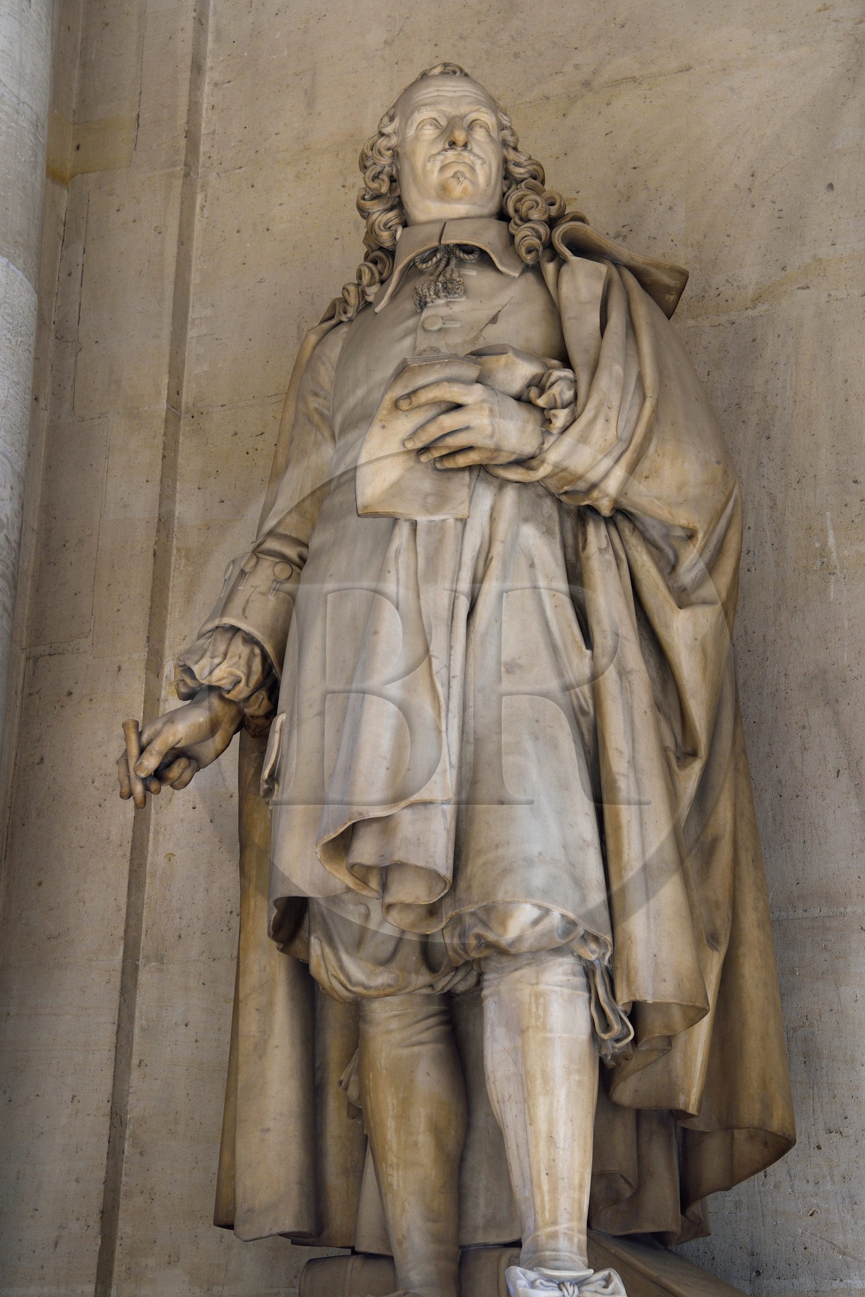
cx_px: 456
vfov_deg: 32.9
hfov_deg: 22.3
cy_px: 695
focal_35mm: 61
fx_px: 2198
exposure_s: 1/60
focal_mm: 55
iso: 800
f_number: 7.1
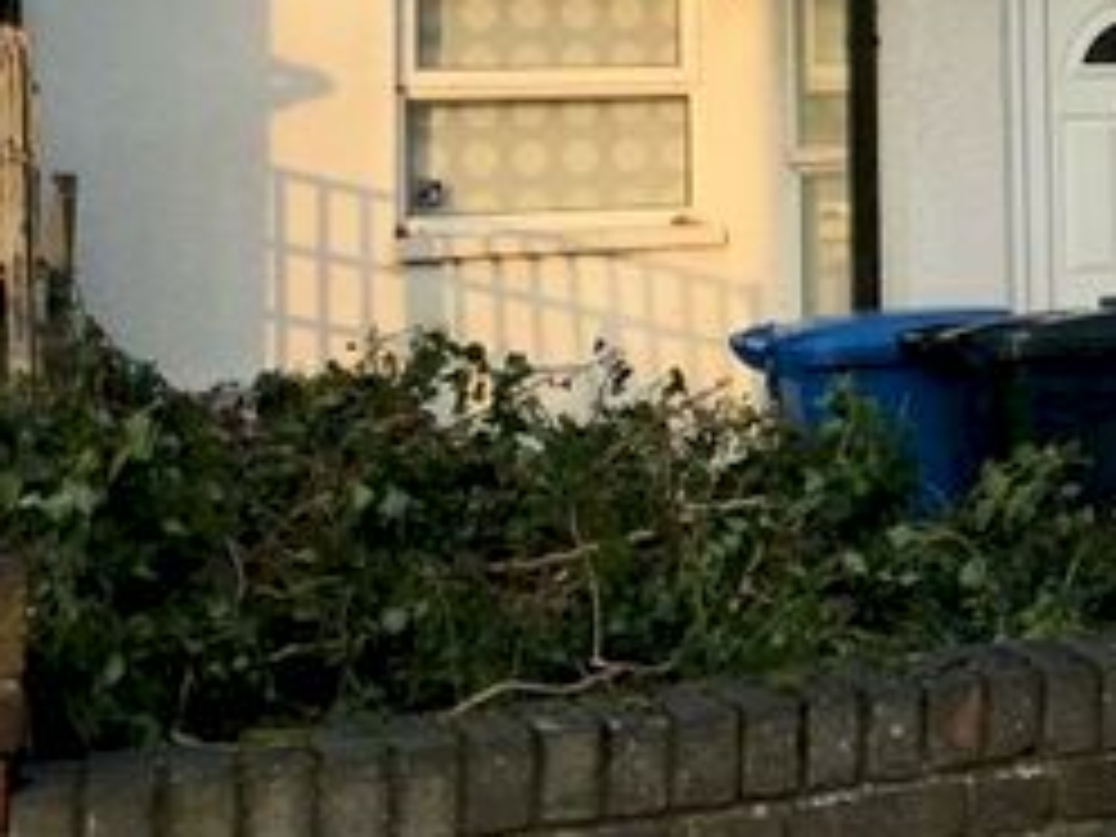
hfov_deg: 22.0
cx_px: 1346
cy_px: -16
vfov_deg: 17.5
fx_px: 2644
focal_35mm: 82
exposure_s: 1/466
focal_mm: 4.15
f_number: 2.2
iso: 25
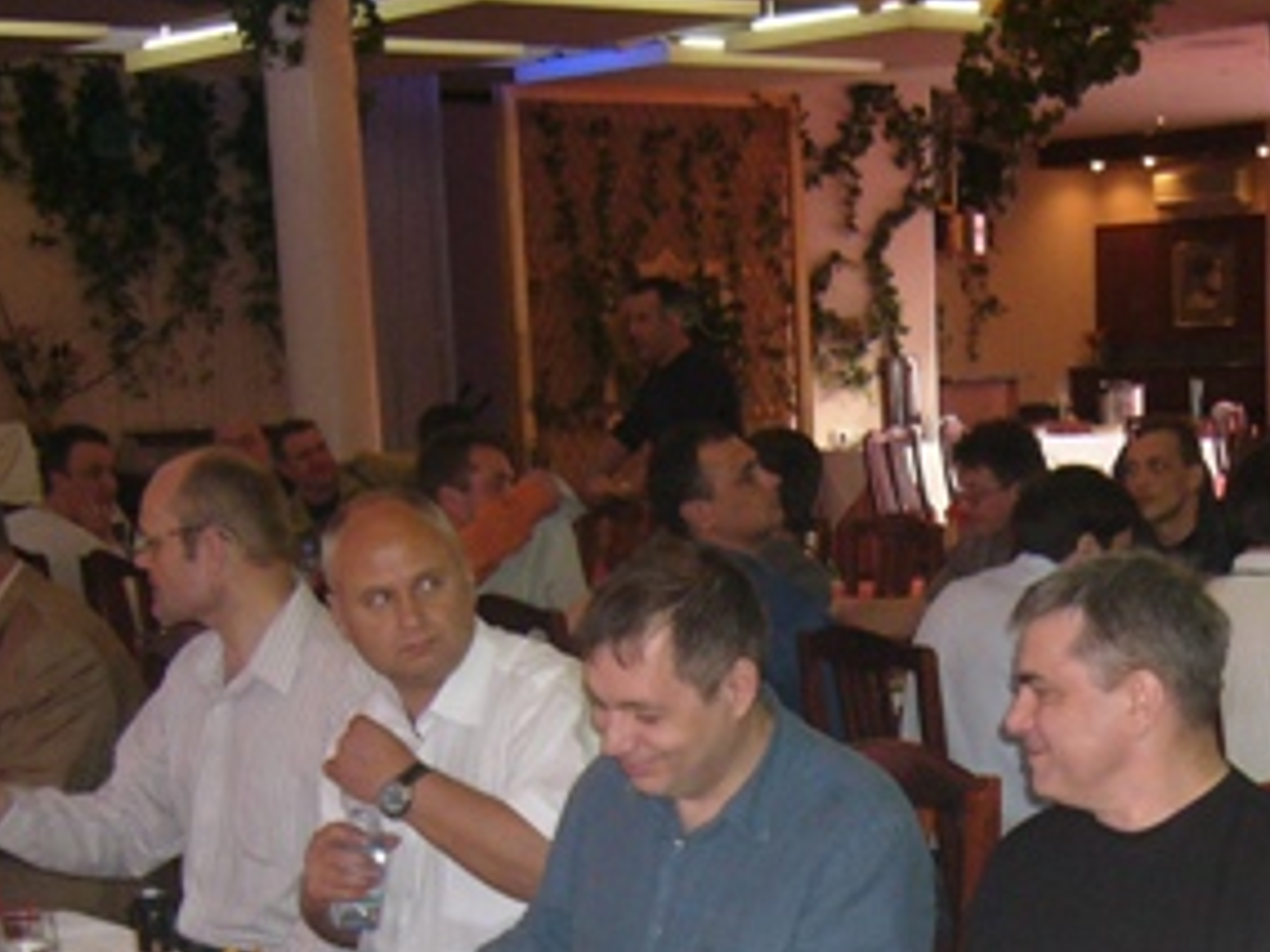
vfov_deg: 19.3
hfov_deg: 25.9
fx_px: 2715
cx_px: 1020
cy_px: 974
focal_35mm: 74
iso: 200
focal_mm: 5.8
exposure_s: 1/60
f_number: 2.8
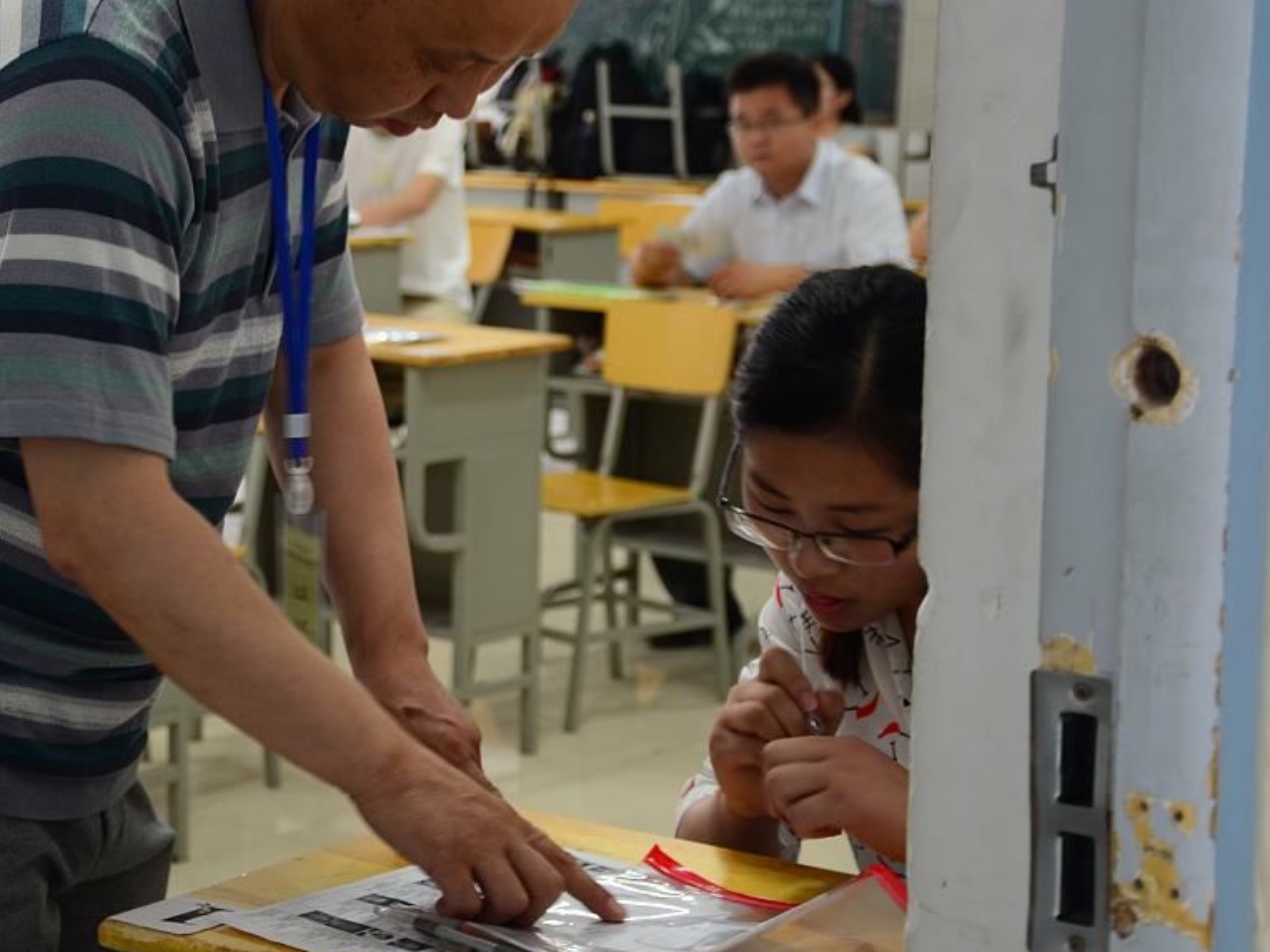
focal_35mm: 86
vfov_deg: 17.1
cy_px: 377
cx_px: 381
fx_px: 3155
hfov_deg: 22.6
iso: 200
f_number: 4.5
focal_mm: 38
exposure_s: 1/10
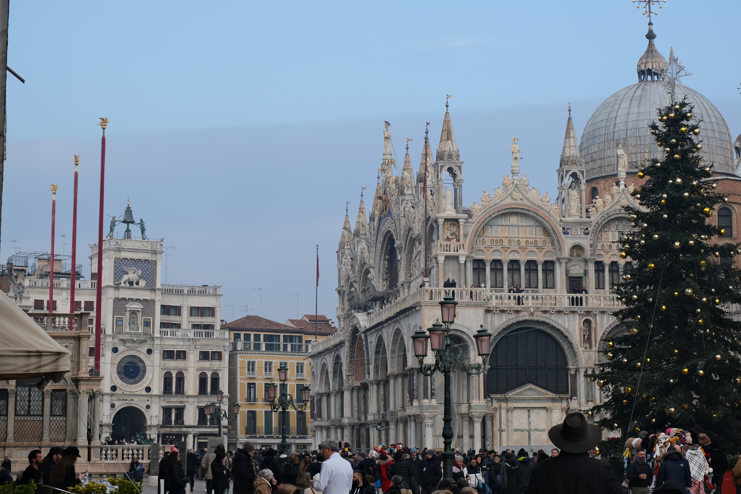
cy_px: 247
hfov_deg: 29.7
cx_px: 370
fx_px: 1400
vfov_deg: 20.0
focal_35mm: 68
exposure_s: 1/640
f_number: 5.6
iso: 320
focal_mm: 45
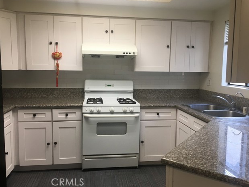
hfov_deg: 60.0
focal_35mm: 30
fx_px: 216
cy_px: 91
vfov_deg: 46.8
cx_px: 122
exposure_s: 1/30
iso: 32
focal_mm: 4.15
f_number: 2.2
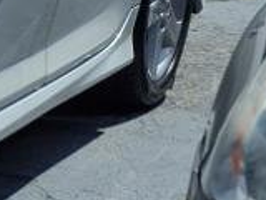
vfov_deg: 8.6
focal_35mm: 173
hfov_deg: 9.3
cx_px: -515
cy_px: 27
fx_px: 1329
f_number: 1.9
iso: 40
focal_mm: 3.58
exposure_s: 1/3333
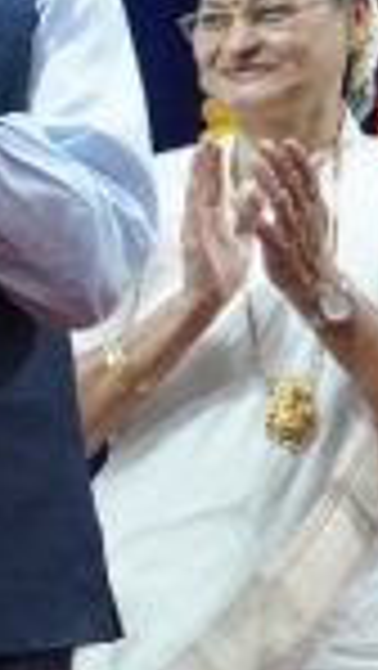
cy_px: 411
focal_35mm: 230
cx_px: -1102
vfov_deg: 9.4
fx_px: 4091
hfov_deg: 4.8
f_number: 9
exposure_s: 1/125
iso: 6400
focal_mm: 32
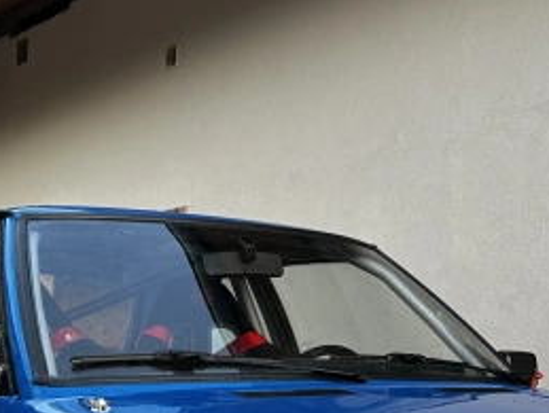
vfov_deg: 18.8
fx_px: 1175
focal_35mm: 74
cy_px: 498
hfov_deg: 26.0
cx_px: 394
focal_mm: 6.86
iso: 64
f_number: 1.78
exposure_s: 1/142
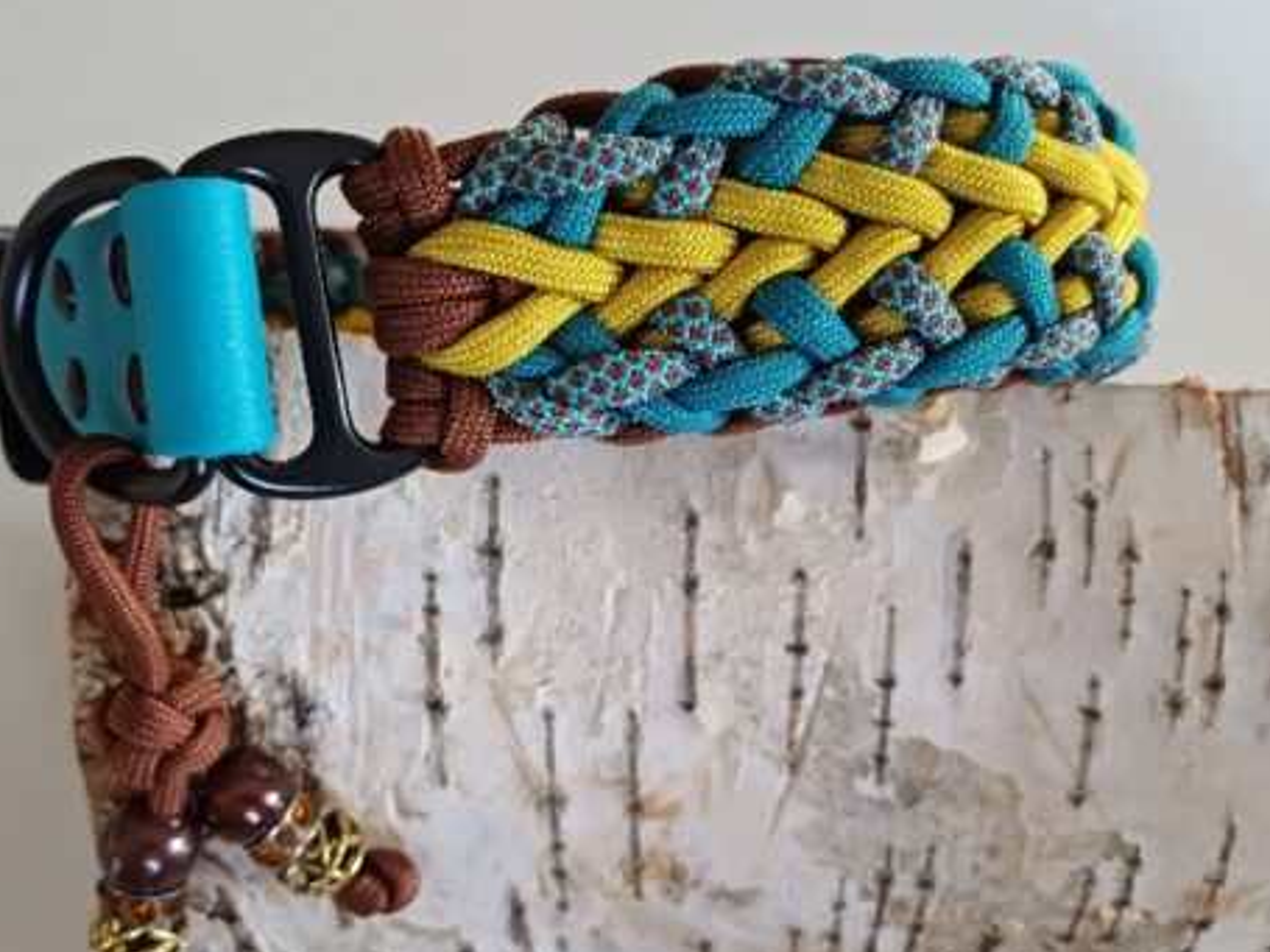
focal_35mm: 33
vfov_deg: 42.7
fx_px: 1210
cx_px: 522
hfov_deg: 55.0
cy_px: 570
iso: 800
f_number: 1.8
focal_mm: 4.65
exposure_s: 1/20
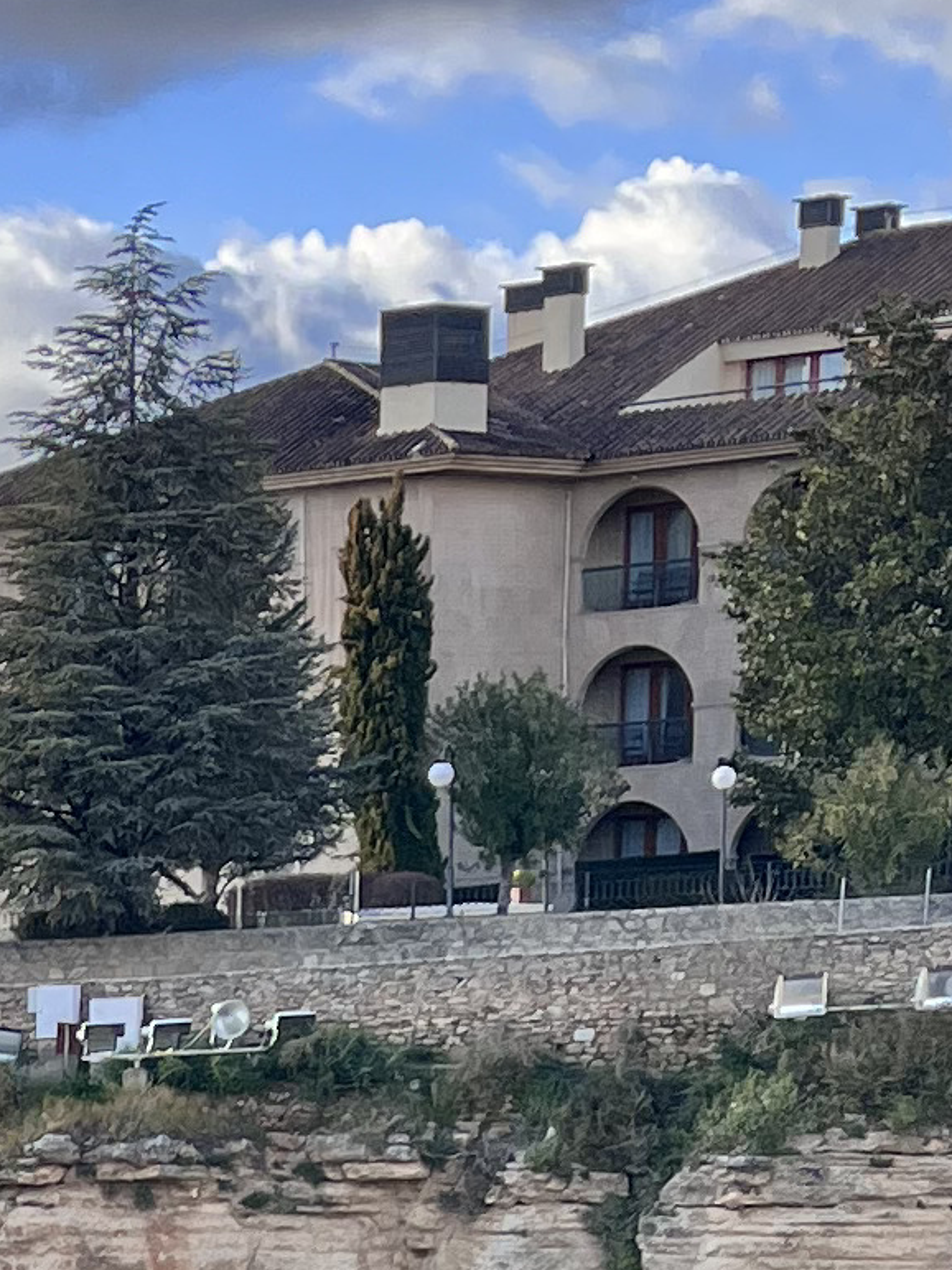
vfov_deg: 13.2
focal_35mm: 136
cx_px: -782
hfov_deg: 10.3
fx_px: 4988
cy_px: 2255
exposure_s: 1/898
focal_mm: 5.1
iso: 50
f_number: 1.6
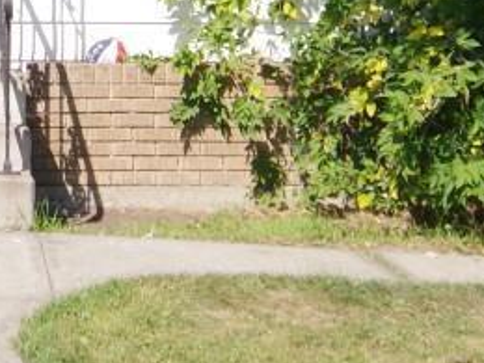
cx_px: -110
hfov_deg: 16.5
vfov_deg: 12.1
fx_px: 1594
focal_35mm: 114
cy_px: -255
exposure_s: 1/250
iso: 200
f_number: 8
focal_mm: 13
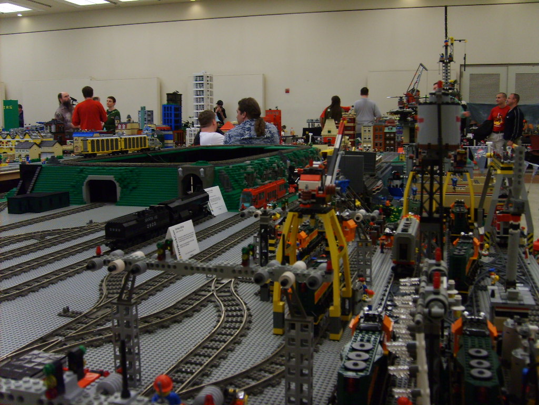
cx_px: 270
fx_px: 545
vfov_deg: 40.7
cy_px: 202
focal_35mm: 35
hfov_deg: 52.6
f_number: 2.8
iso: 100
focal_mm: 5.8
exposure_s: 1/30
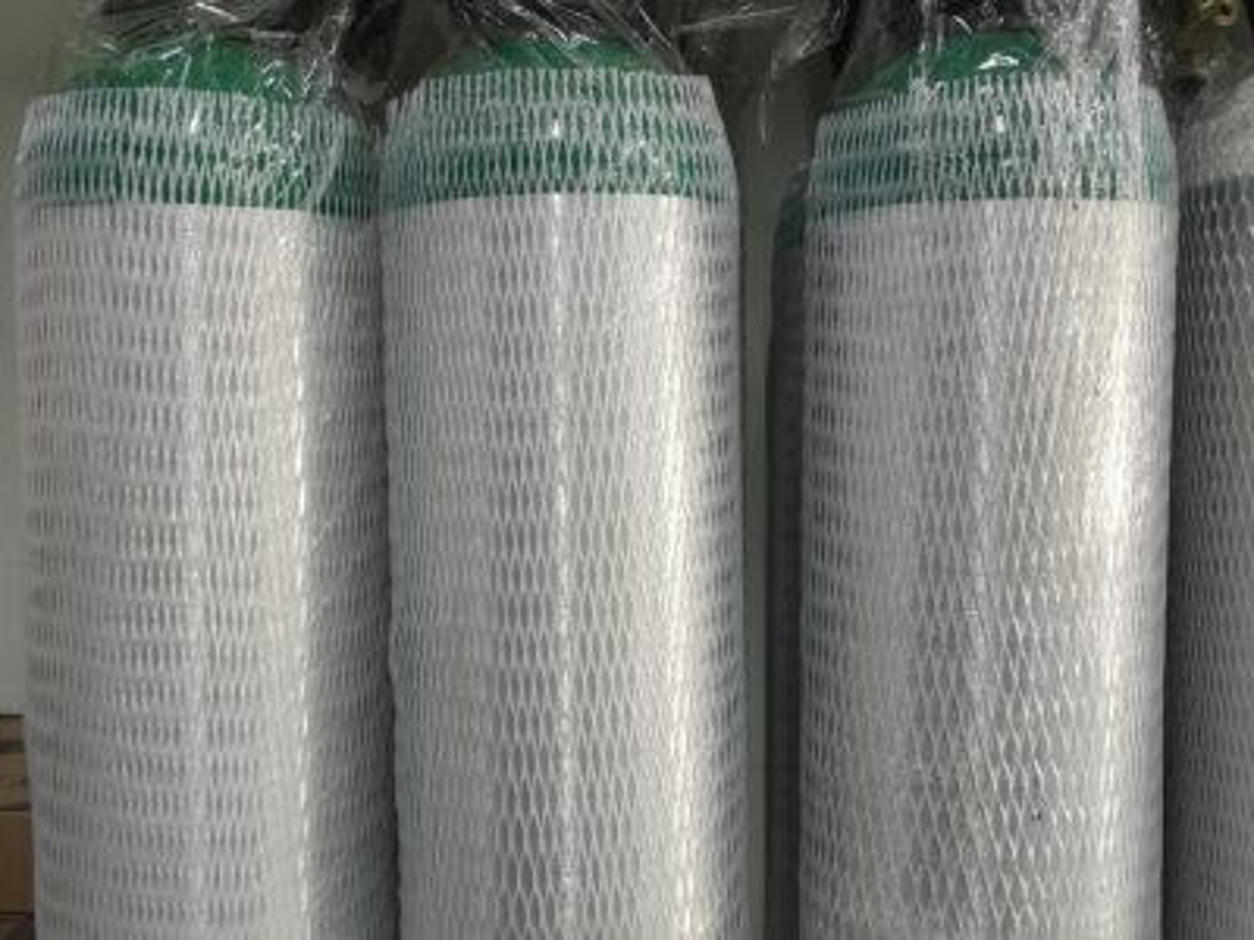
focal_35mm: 26
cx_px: 627
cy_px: 470
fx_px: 942
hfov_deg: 67.3
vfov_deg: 53.1
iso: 320
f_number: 1.8
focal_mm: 3.98
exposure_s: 1/30
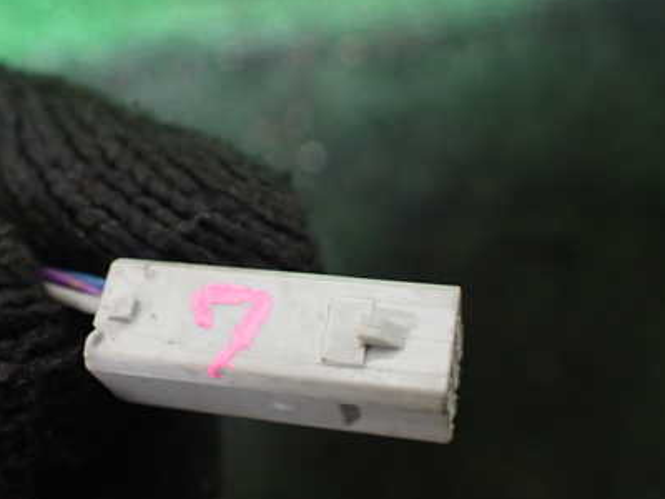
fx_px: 864
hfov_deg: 42.0
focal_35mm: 45
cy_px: 299
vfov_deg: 32.1
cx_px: 281
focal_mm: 5.4
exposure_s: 1/125
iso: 640
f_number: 2.3
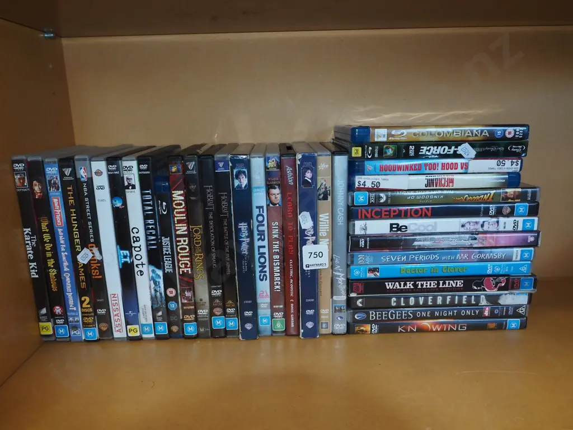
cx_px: 286
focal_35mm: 26
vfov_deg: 53.1
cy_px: 215
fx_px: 430
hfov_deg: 67.3
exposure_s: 1/160
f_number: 5.6
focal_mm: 13
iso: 1600
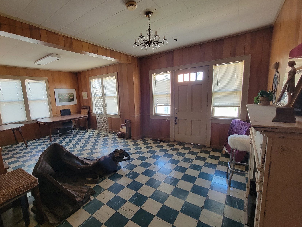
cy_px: 118
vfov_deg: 81.7
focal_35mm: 15
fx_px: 131
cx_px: 134
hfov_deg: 97.8
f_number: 2.2
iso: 320
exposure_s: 1/60
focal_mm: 2.2
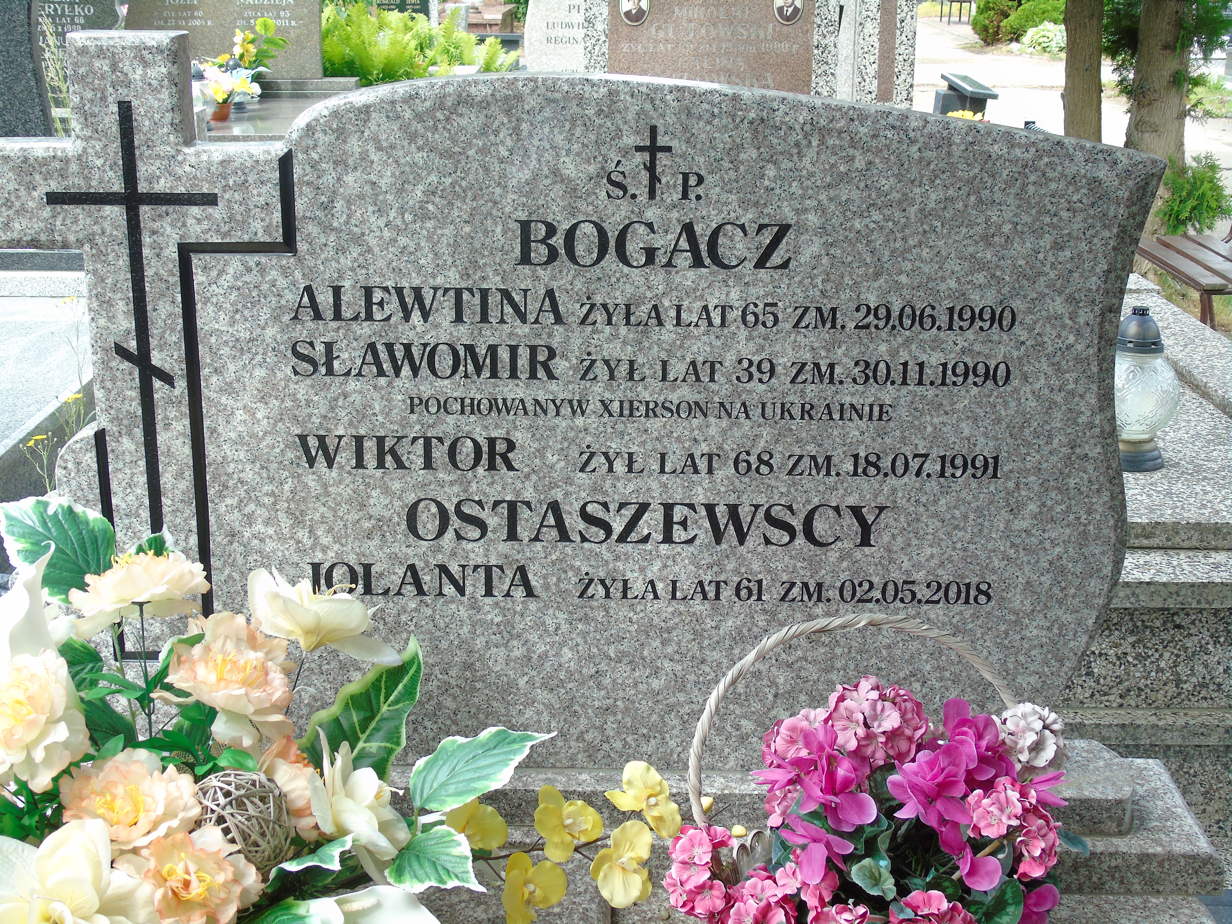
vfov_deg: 31.5
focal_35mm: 46
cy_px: 462
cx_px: 616
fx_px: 1637
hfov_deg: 41.2
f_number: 4.1
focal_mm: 8.2
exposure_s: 1/125
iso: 80
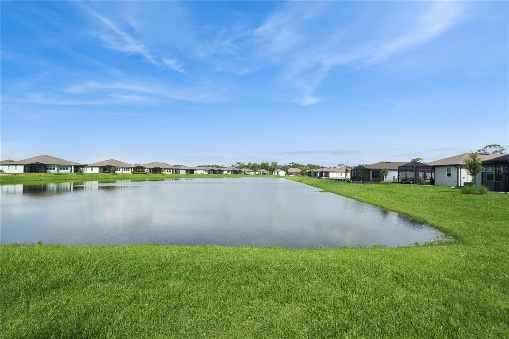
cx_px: 254
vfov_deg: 77.3
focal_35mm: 15
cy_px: 170
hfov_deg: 100.4
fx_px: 212
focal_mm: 10
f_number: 8
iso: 200
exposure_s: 1/640
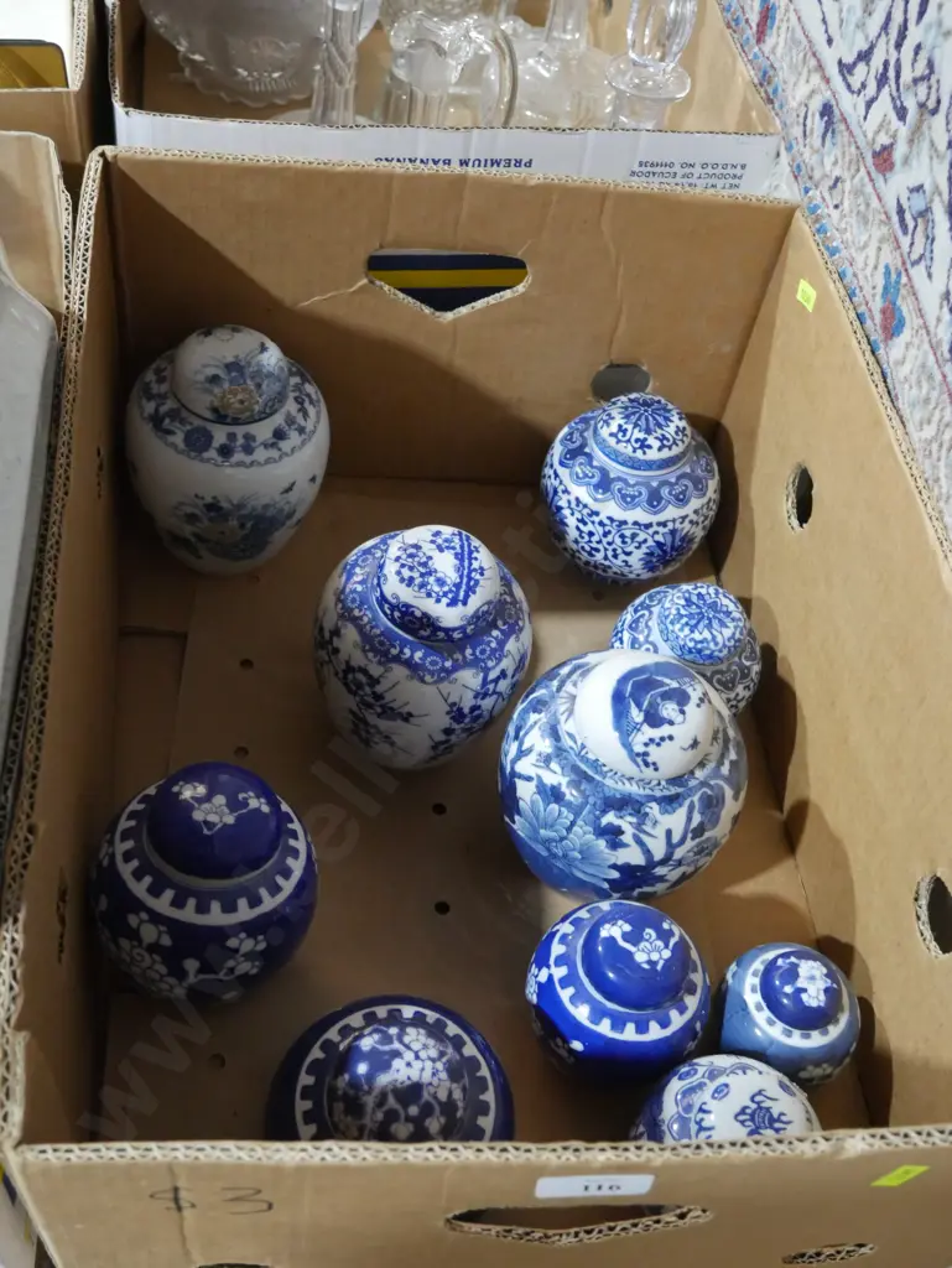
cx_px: 476
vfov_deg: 49.0
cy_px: 634
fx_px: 1392
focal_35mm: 38
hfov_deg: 37.8
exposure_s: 1/50
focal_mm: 19
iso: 3200
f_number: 4.1
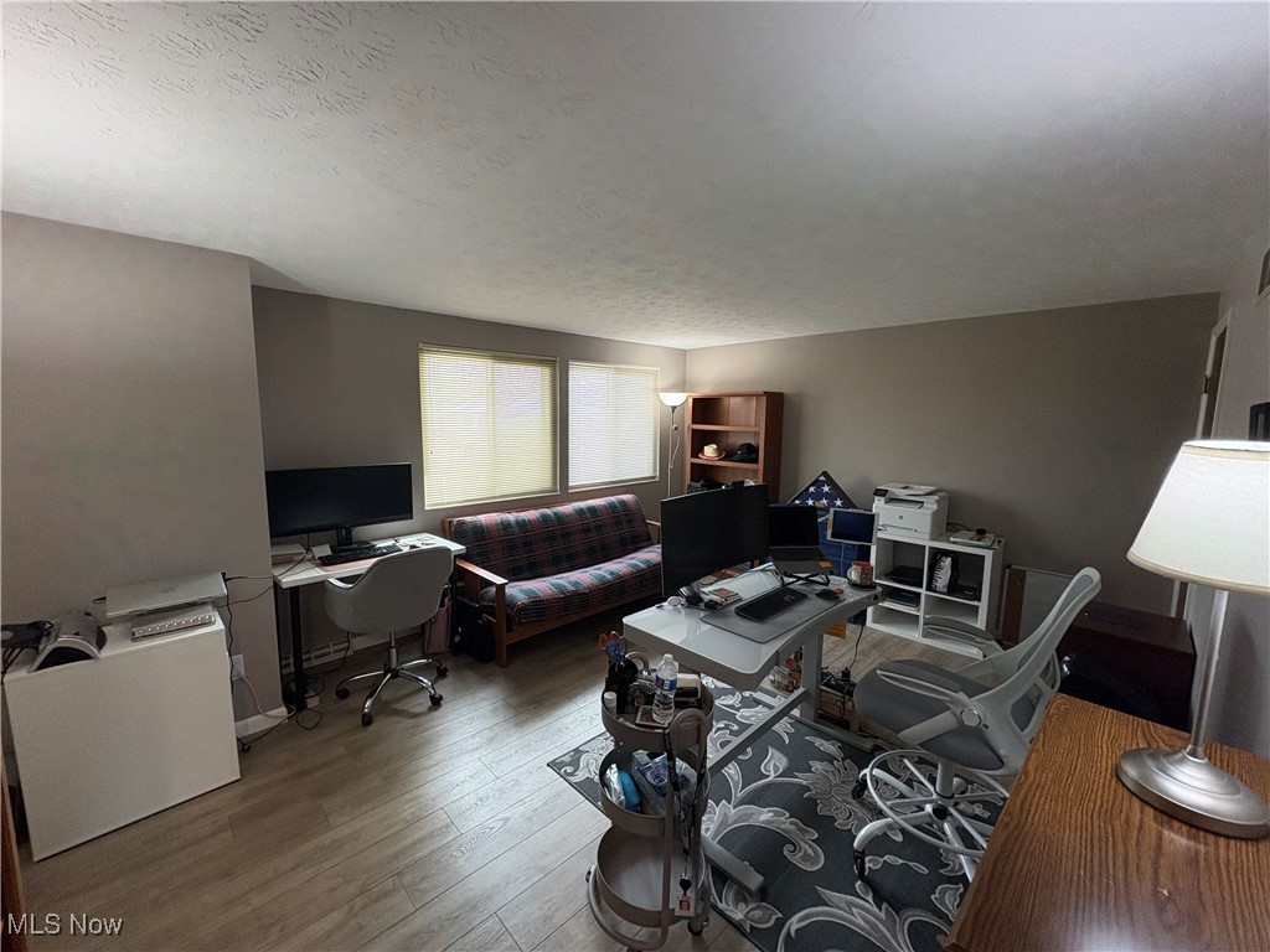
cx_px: 635
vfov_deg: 85.7
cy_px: 476
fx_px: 514
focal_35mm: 14
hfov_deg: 102.1
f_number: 2.2
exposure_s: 1/120
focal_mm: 2.22
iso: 250
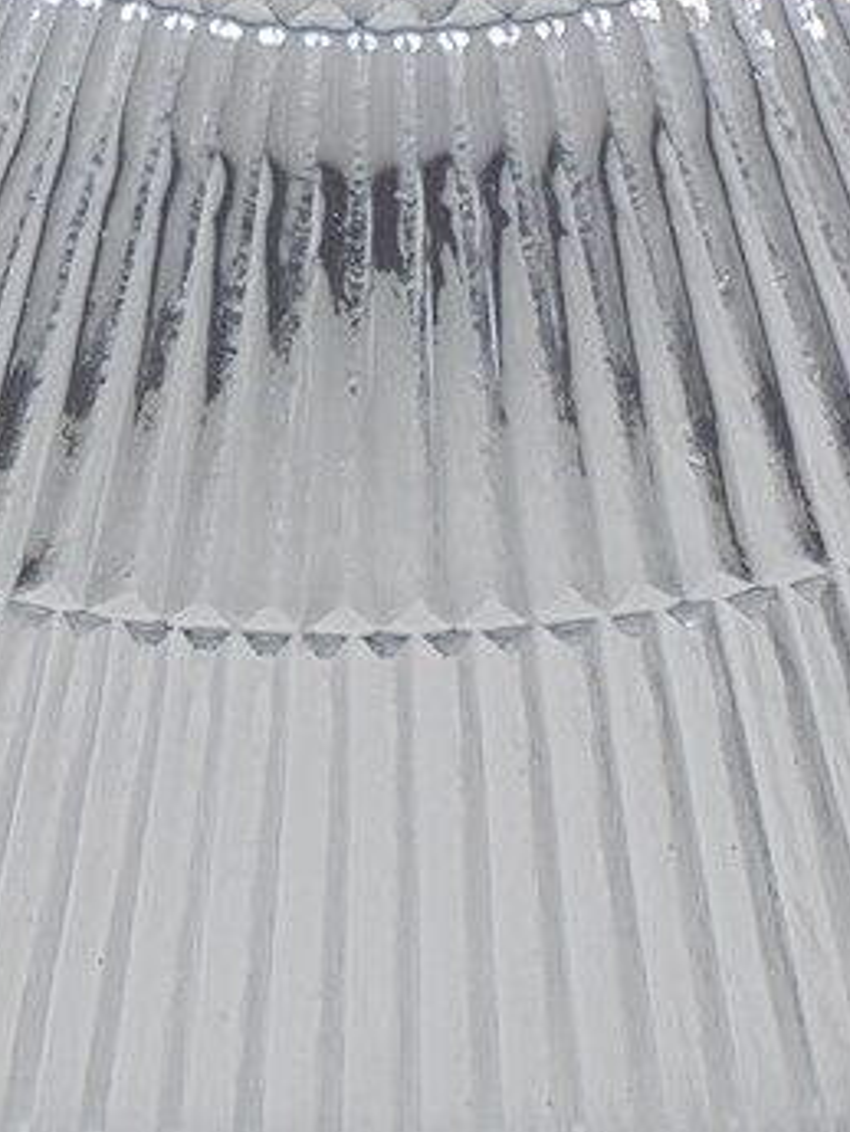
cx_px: 297
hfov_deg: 10.2
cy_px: 115
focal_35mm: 146
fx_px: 4777
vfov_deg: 13.4
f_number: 5.2
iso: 100
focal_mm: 10.1
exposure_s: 1/250
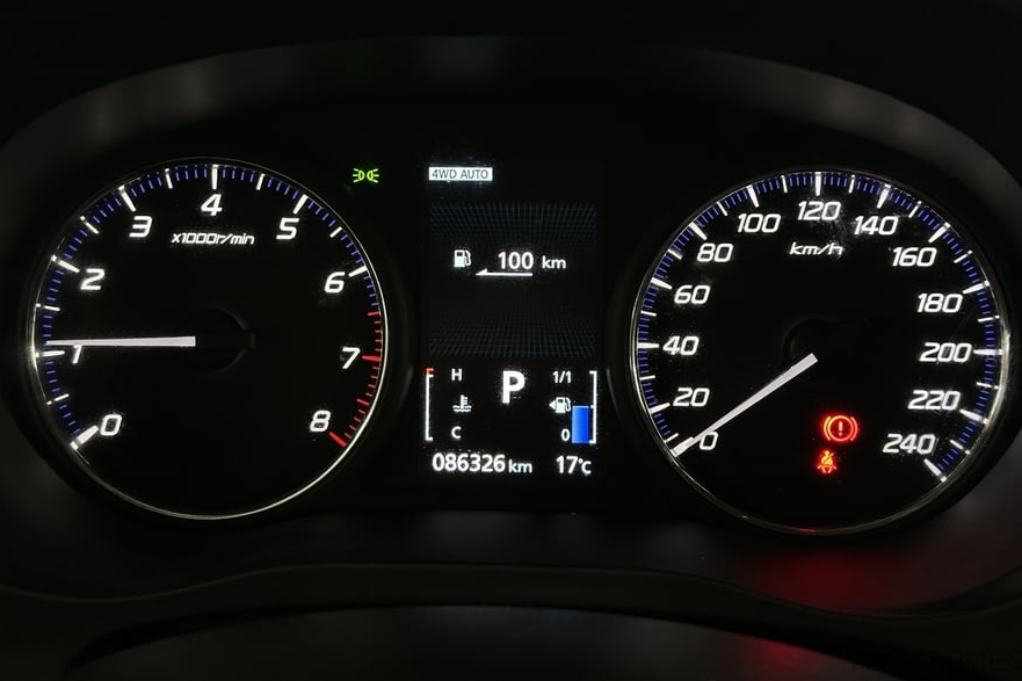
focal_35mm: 51
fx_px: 1447
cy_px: 292
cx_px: 515
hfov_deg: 38.9
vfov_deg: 26.4
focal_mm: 6.86
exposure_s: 1/50
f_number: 1.78
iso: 160
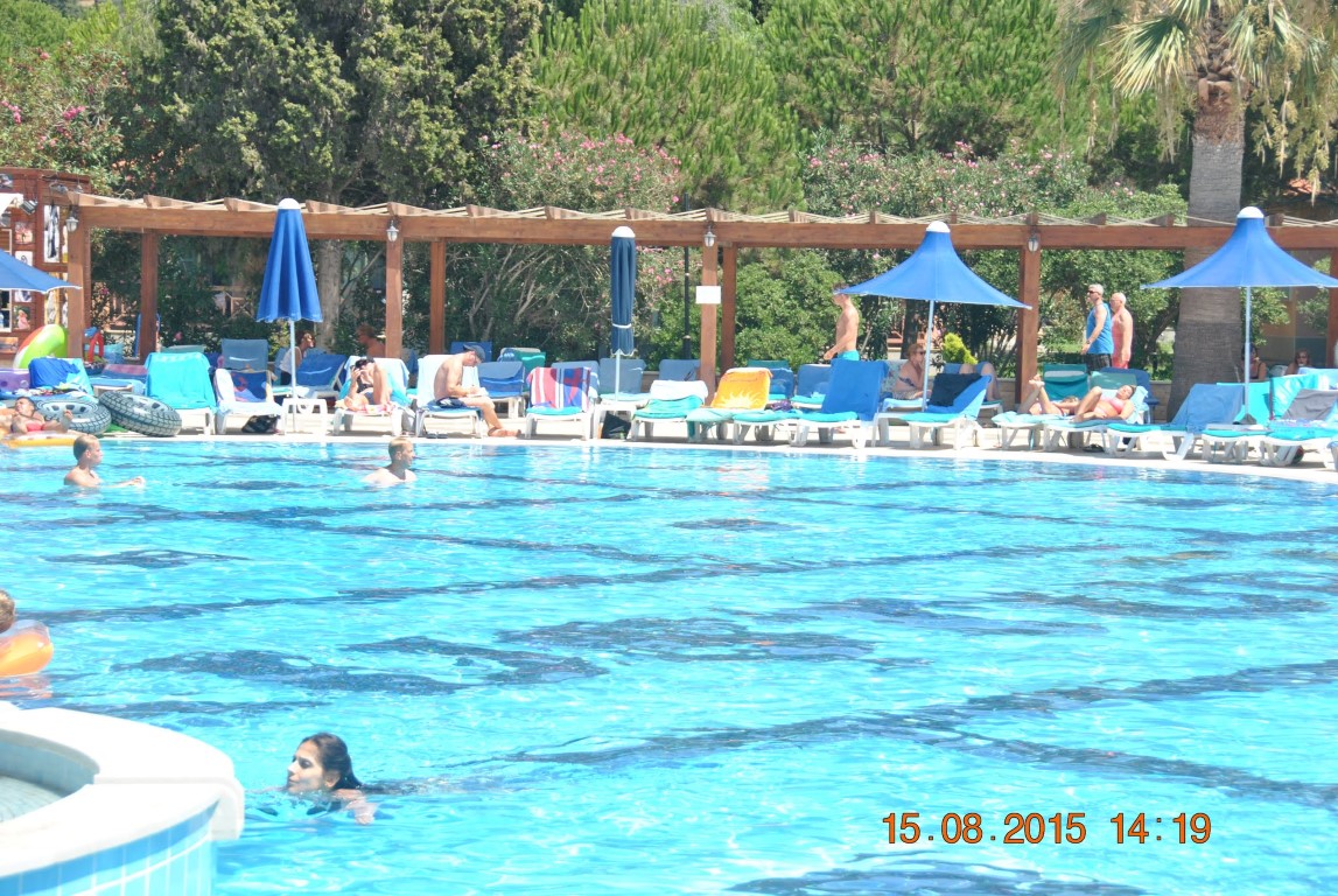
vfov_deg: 14.1
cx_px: 669
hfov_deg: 20.9
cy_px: 448
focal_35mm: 98
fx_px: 3628
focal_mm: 65
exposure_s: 1/500
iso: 180
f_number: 5.6
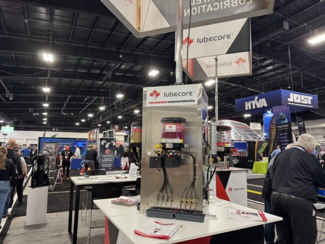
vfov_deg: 56.8
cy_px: 122
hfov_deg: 71.6
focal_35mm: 24
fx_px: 225
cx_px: 162
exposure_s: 1/60
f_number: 1.78
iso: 500
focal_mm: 6.76
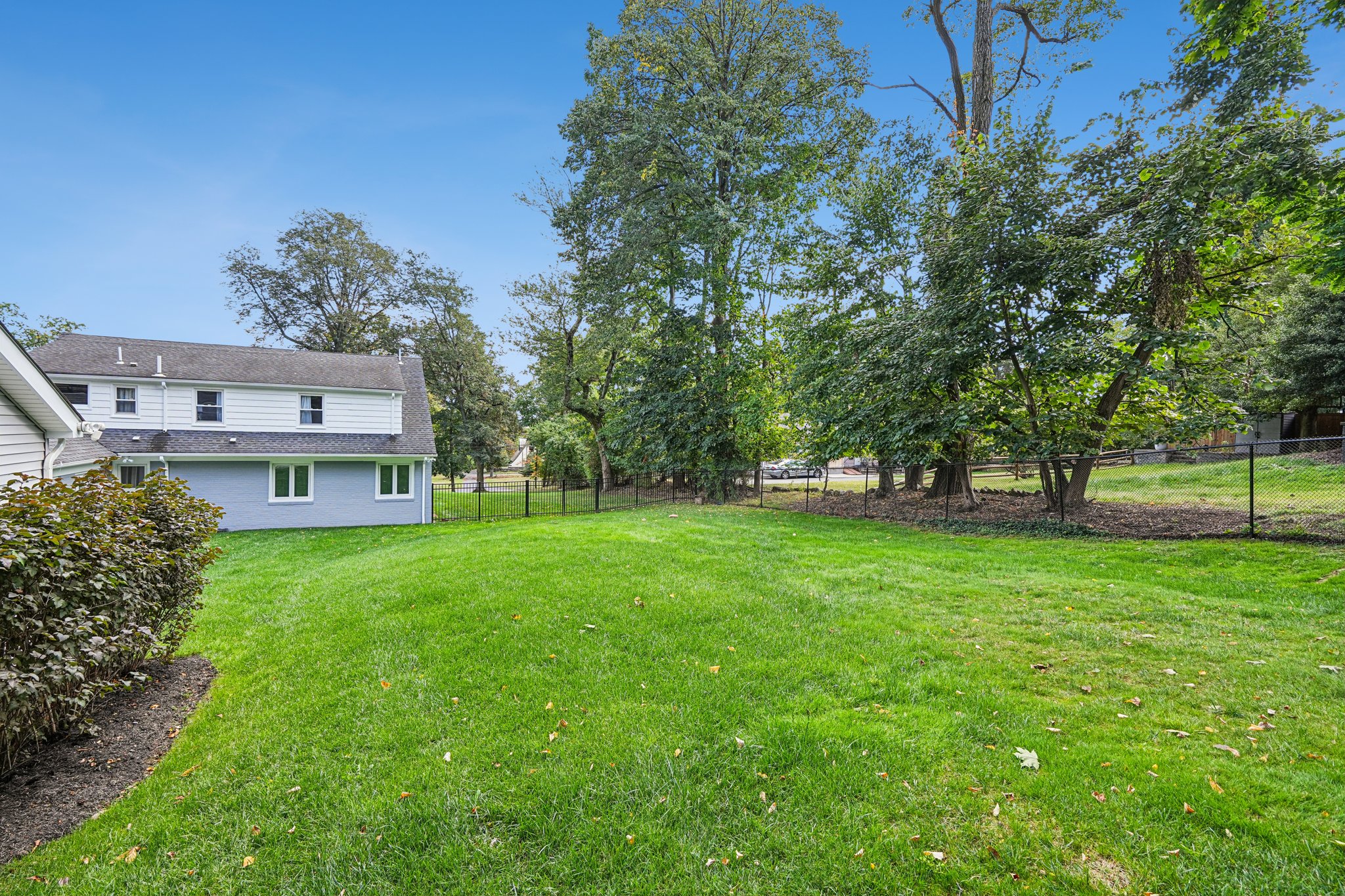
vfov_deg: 73.7
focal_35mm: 16
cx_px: 672
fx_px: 598
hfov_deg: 96.7
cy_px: 448
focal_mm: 16
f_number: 8
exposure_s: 1/80
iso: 400
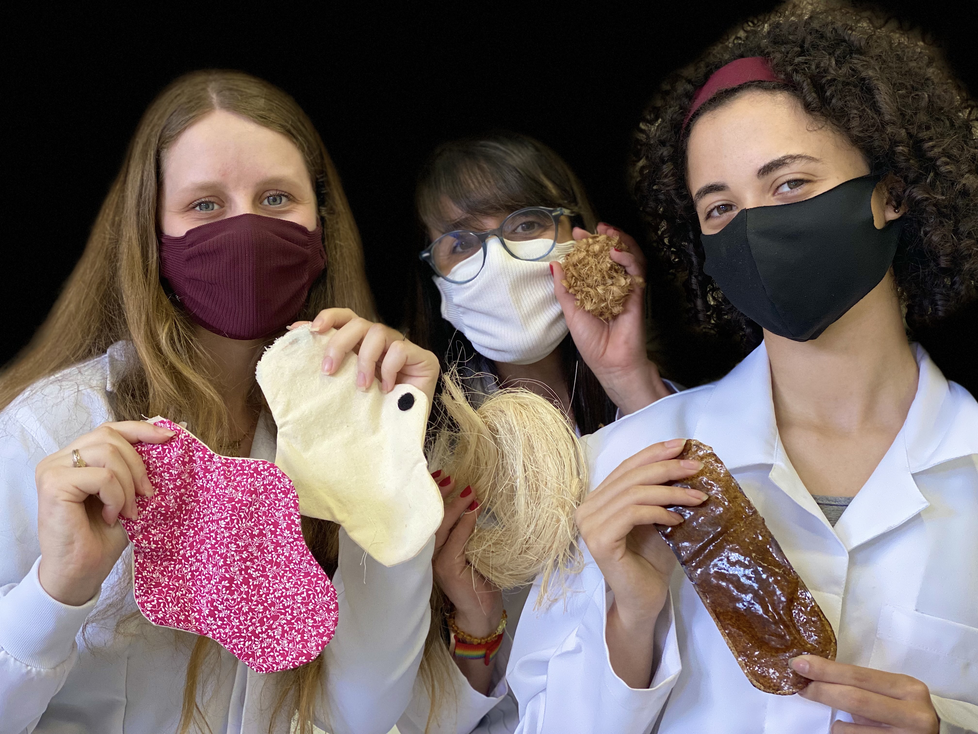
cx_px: 489
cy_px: 367
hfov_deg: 36.8
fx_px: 1469
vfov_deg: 28.0
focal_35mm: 52
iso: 200
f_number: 2
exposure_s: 1/100
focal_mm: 6
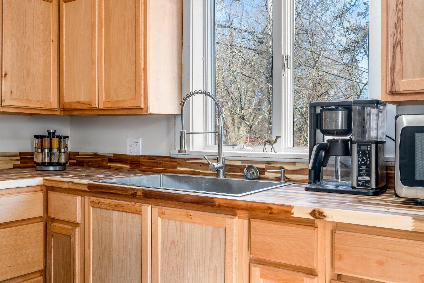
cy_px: 142
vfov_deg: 37.8
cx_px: 212
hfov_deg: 54.4
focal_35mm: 35
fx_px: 412
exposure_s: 1/5
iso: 320
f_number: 8
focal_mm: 35
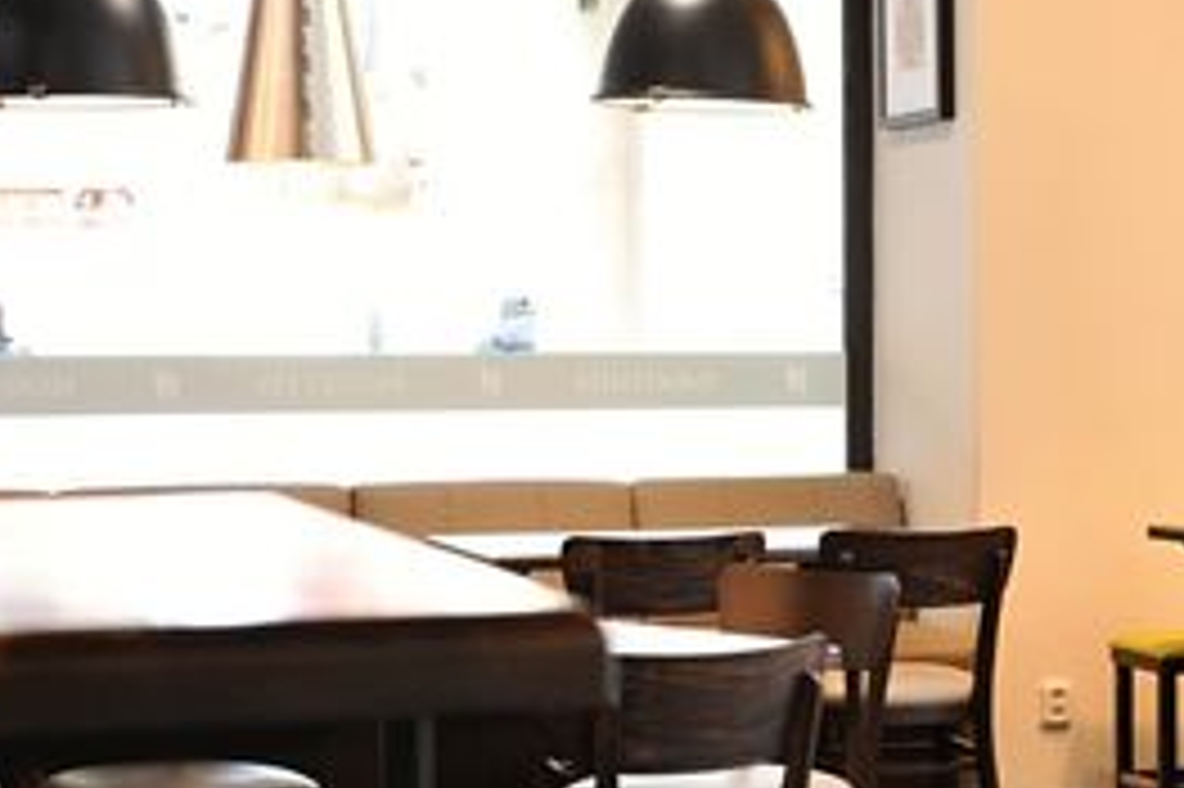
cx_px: 972
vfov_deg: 14.7
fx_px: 3057
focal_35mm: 93
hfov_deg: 21.6
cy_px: 518
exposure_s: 1/1.6
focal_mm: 50
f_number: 8
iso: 200
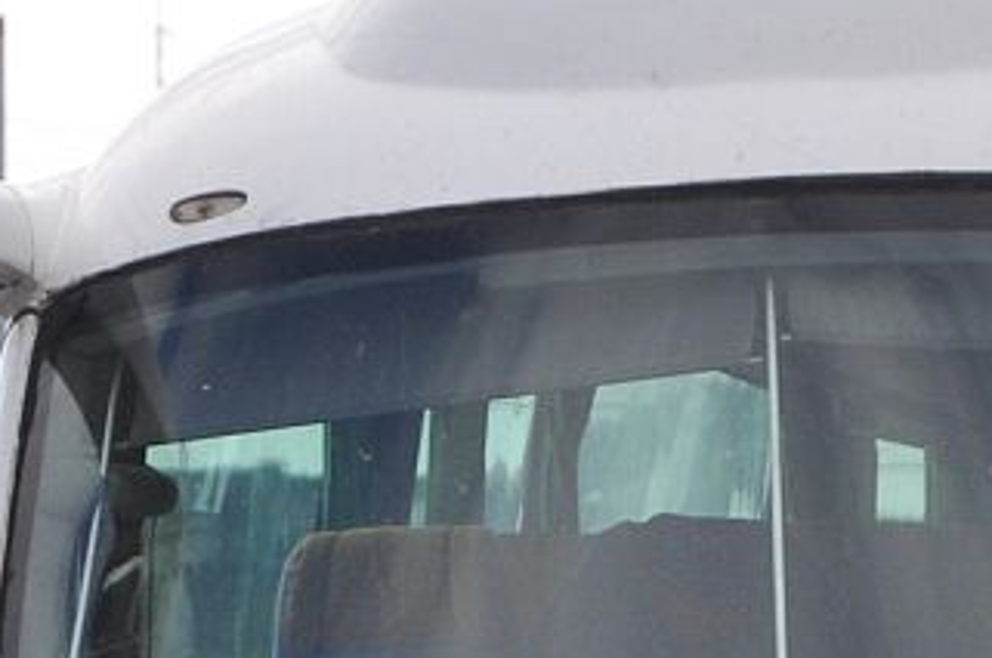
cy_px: 877
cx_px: 960
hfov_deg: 3.7
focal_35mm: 562
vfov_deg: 2.4
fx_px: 15468
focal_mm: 85
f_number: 5.6
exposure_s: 1/1600
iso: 400
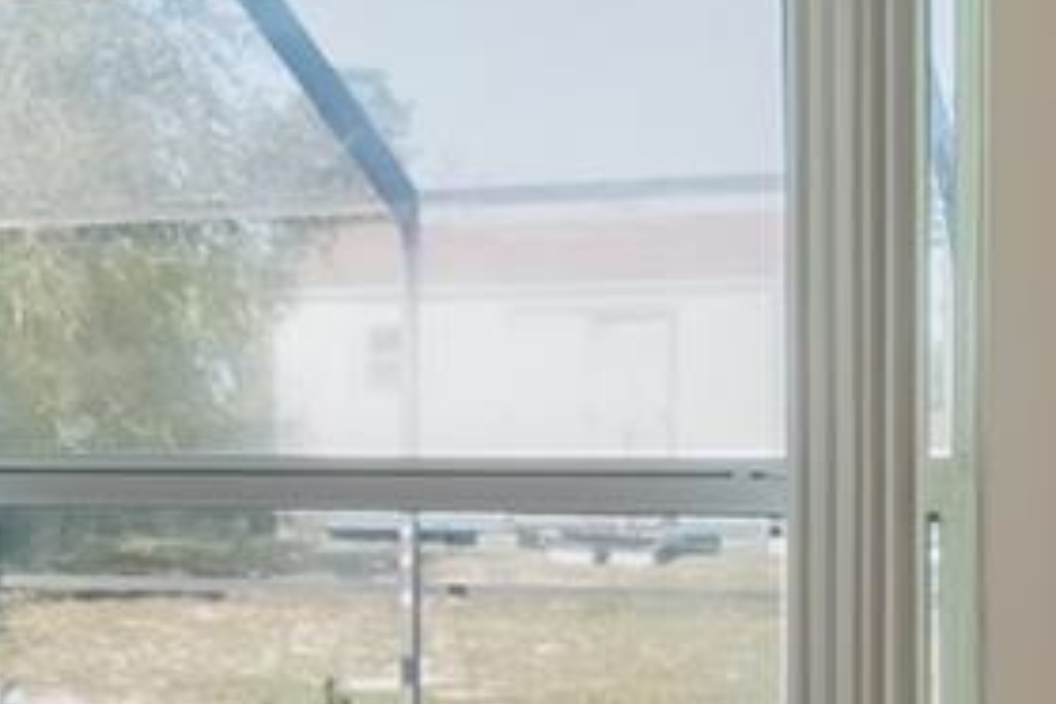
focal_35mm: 86
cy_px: 481
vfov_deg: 15.8
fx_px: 2522
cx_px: -212
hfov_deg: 21.9
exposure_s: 1/15
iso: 250
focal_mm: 10
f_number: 9
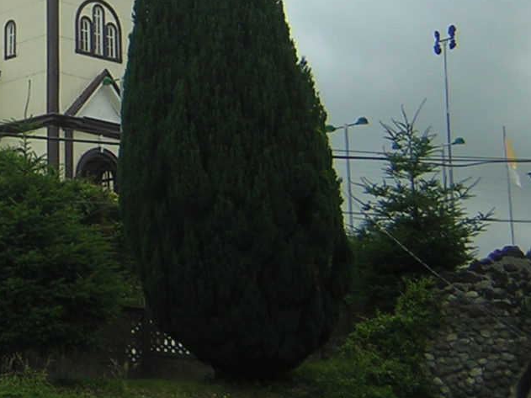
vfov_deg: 13.4
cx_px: -72
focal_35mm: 109
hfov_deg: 17.4
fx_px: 1672
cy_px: 15
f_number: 2.8
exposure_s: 1/415
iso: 100
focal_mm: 5.6
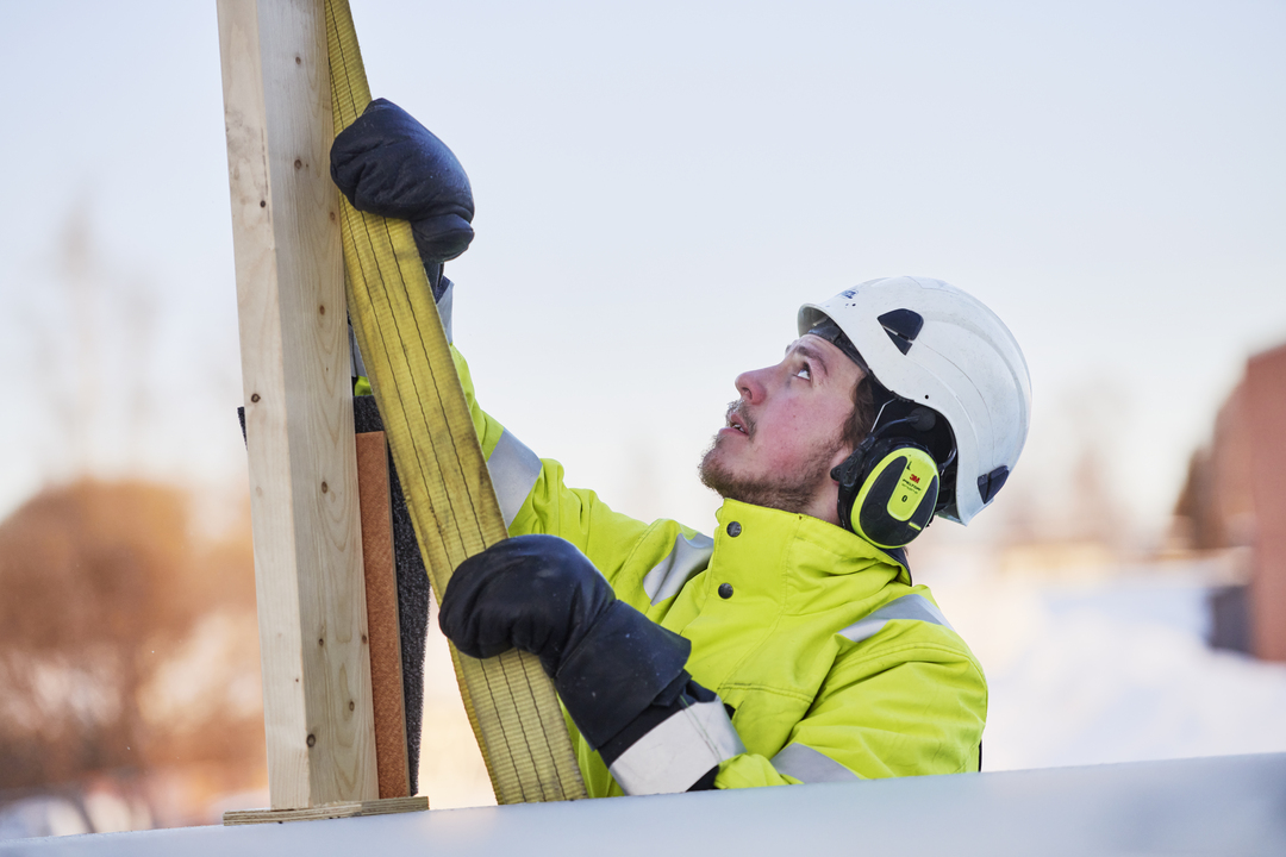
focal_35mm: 130
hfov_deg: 15.8
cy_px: 428
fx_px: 4644
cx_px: 643
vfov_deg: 10.5
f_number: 3.5
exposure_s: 1/2500
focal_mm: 130
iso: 640
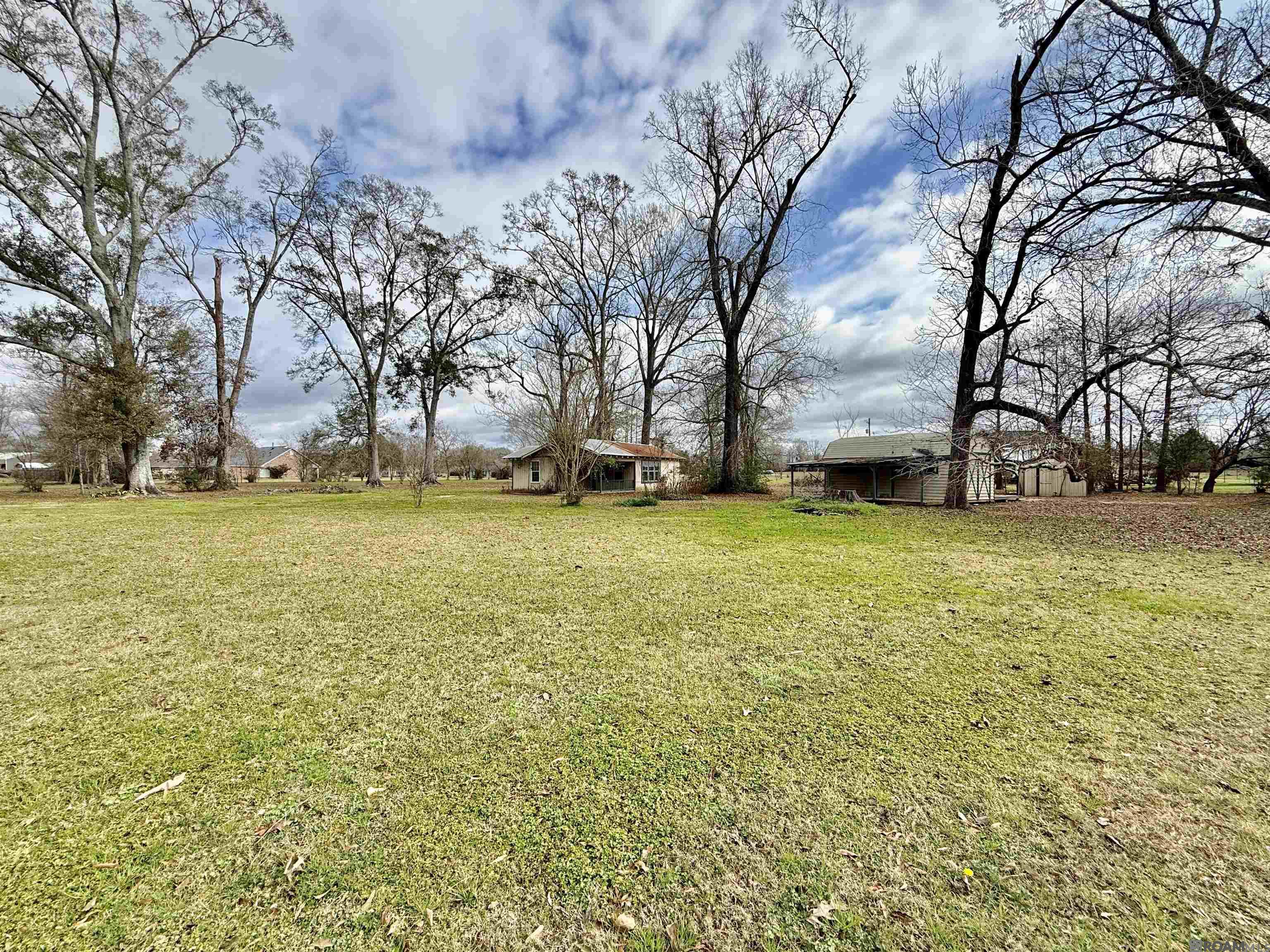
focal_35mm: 14
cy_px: 476
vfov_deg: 85.7
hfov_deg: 102.1
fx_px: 514
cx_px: 635
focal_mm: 2.22
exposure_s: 1/1368
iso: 50
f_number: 2.2
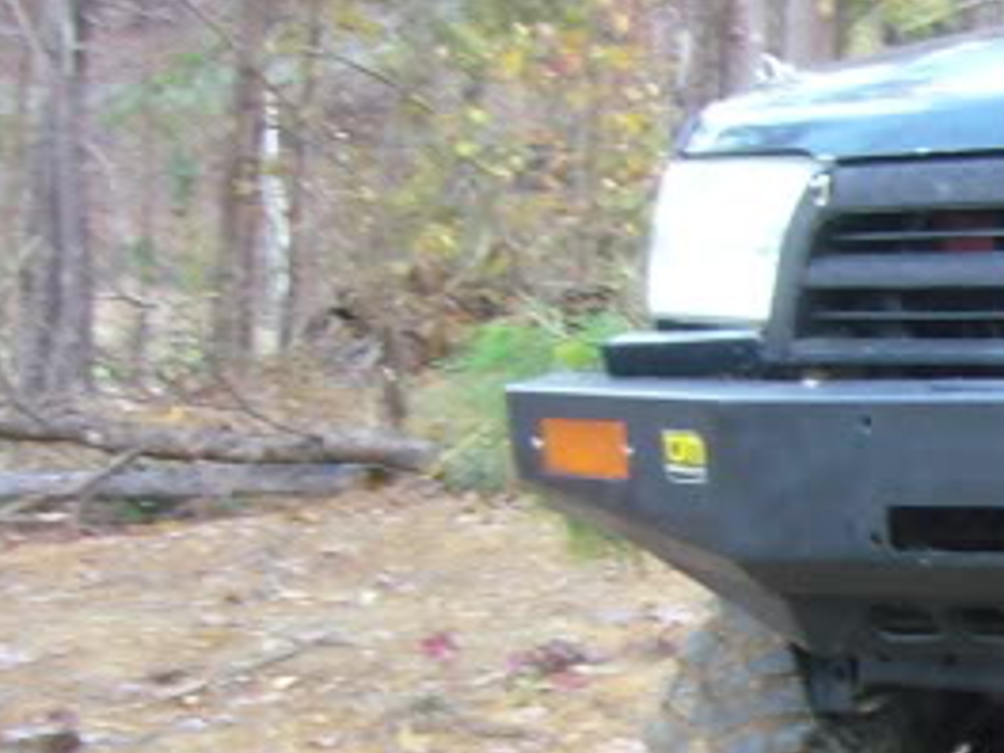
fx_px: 3945
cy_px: 418
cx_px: 1844
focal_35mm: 136
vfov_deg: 10.9
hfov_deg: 13.0
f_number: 2.8
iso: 100
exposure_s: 1/30
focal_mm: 5.8
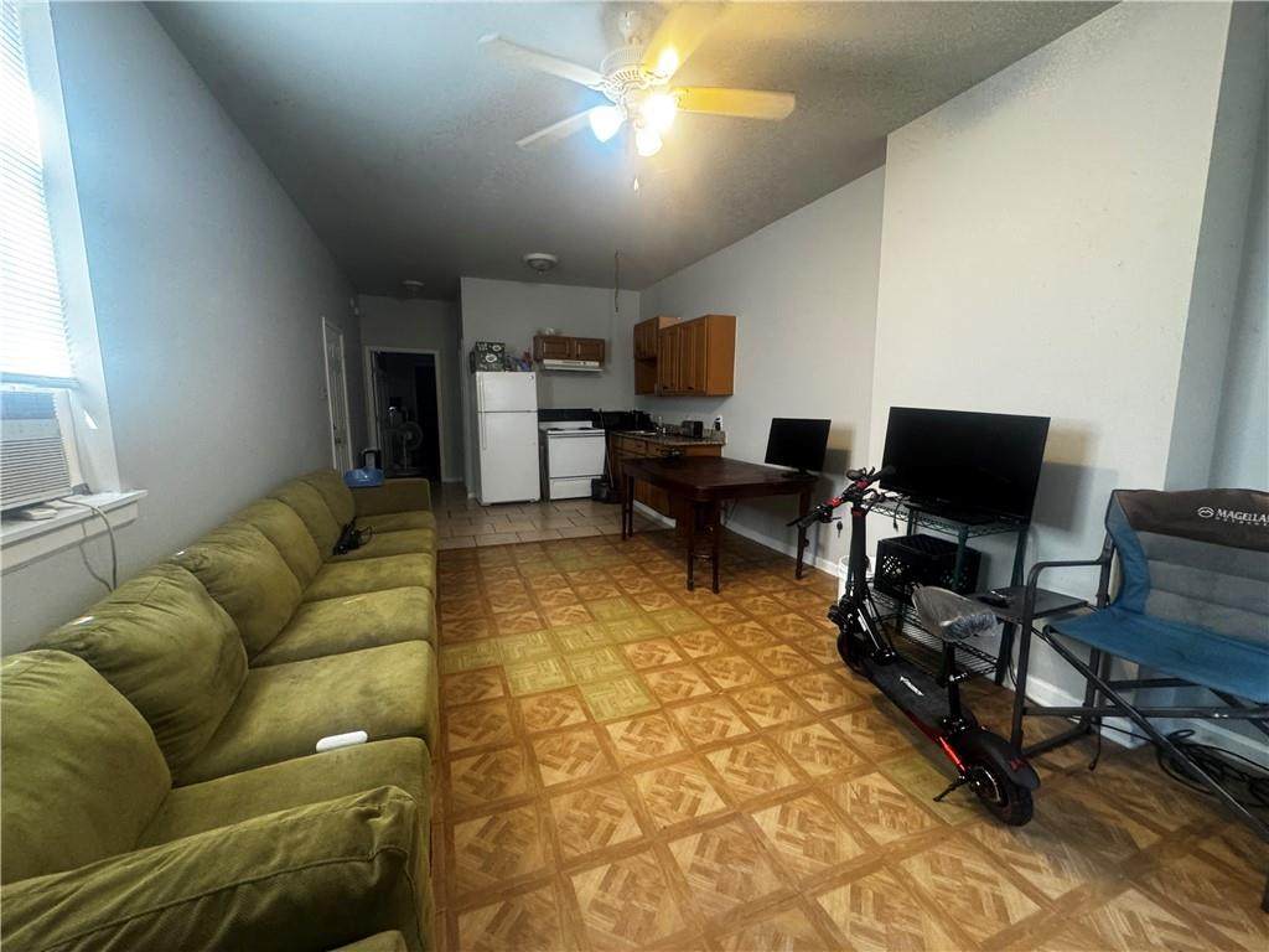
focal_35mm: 14
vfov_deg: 85.7
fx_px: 513
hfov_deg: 102.1
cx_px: 634
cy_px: 476
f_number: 2.2
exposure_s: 1/60
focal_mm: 2.22
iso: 500
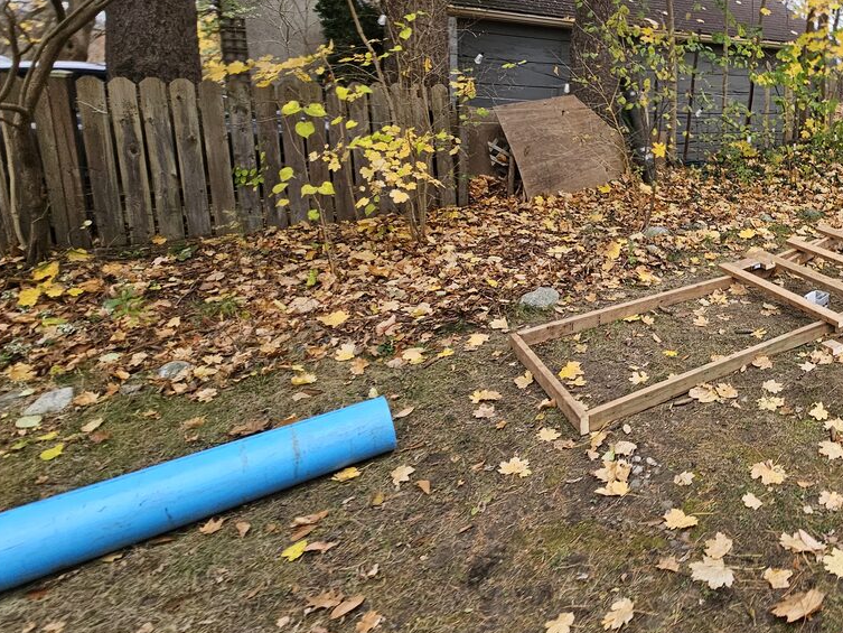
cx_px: 734
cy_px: 184
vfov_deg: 56.9
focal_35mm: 23
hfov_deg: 63.7
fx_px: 560
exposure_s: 1/120
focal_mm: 2.2
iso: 80
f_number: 2.2
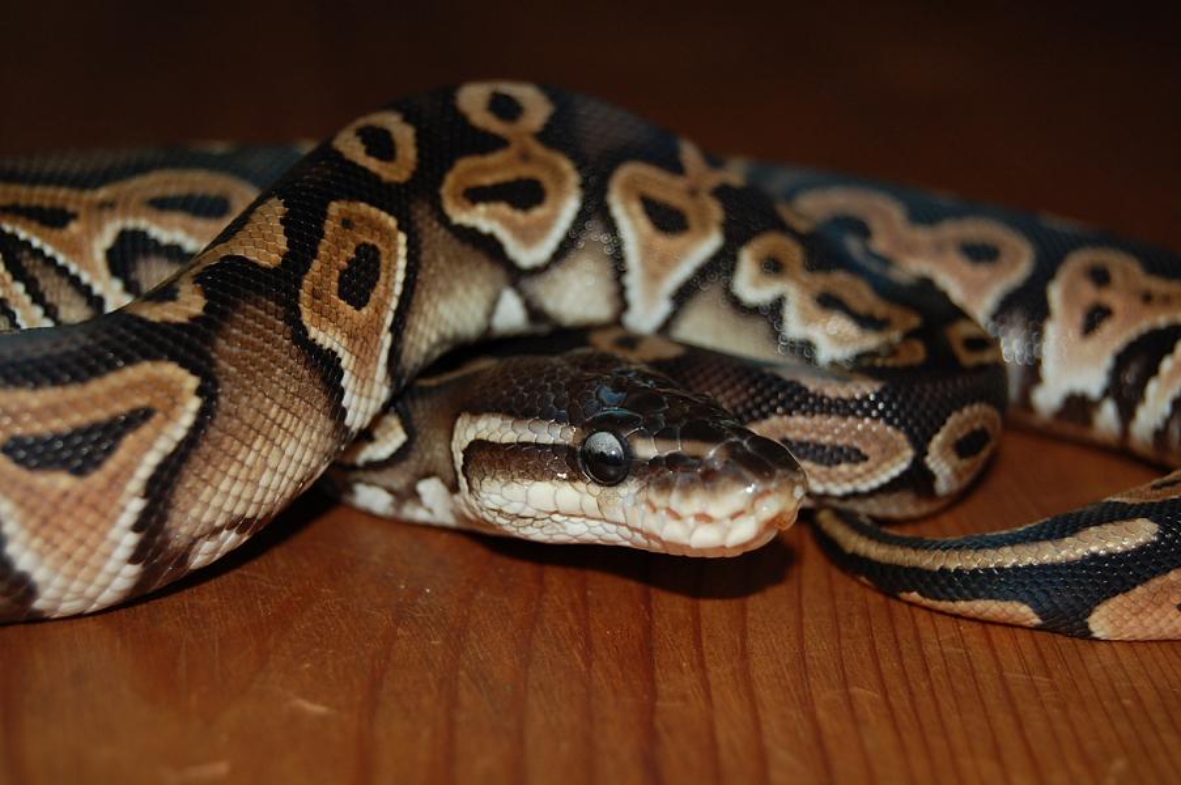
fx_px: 2458
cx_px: 590
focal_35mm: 75
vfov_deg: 18.1
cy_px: 392
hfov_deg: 27.0
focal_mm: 50
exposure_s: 1/320
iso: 400
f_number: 5.6
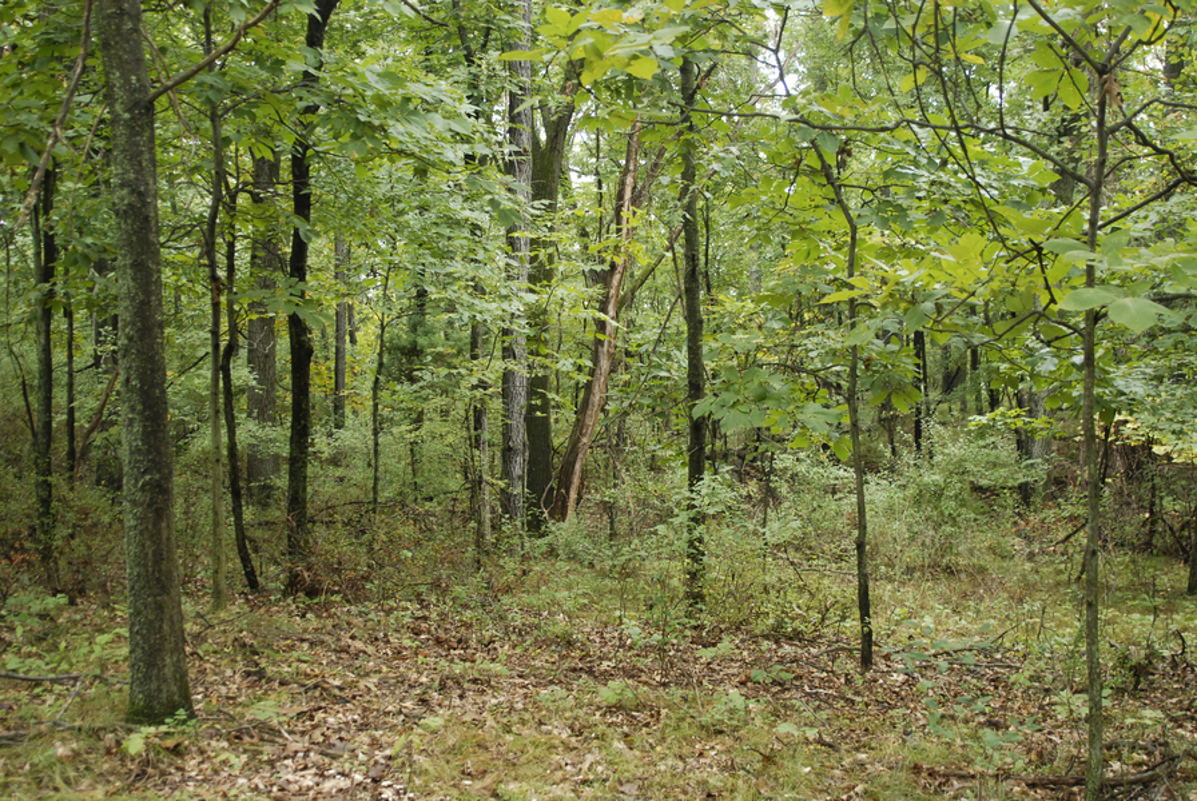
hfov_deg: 46.3
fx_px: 1398
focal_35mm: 42
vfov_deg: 32.0
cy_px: 400
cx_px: 598
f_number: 4
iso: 400
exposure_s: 1/60
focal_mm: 28
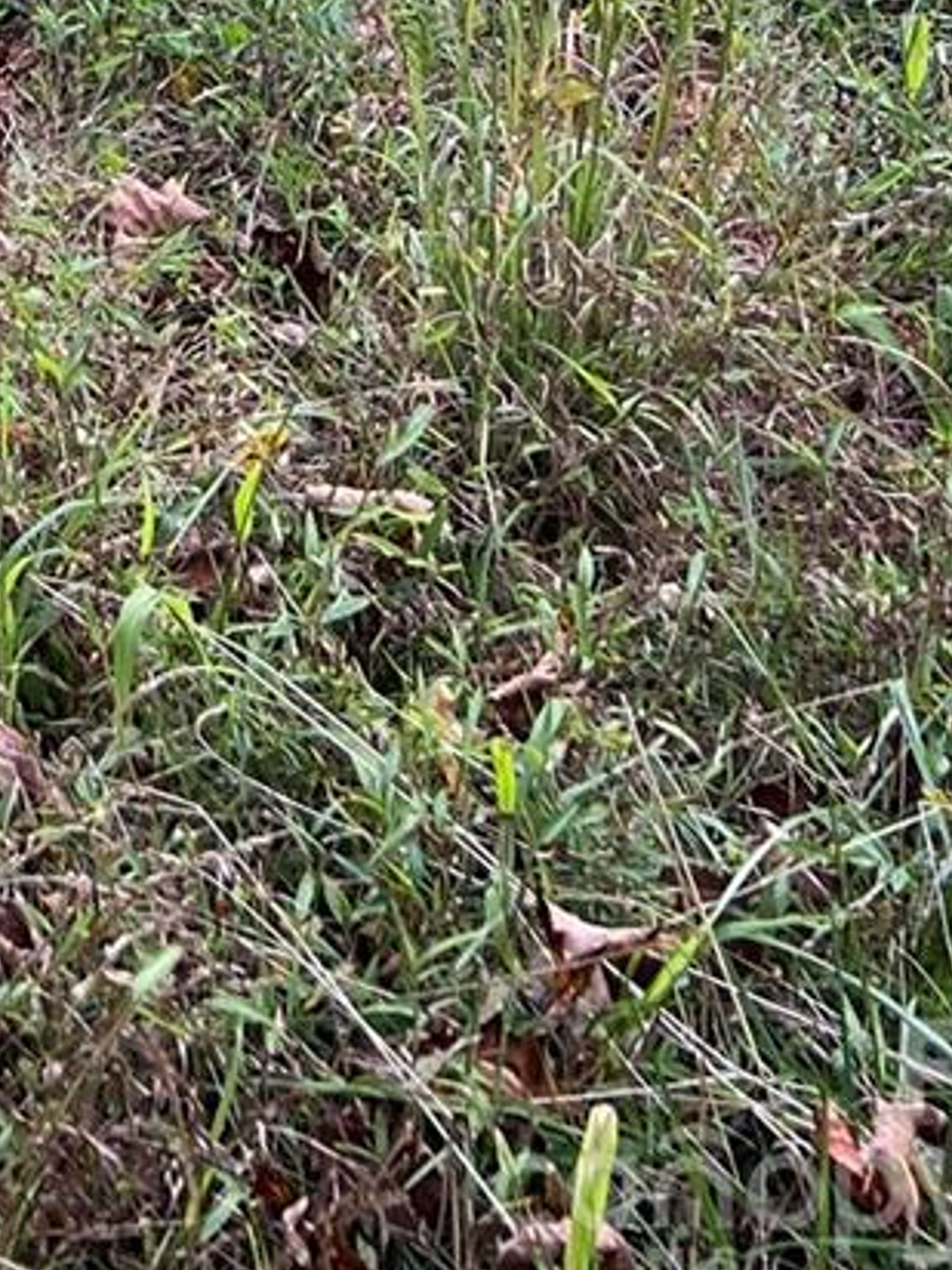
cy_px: -1023
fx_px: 3557
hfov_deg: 14.6
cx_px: -305
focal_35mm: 97
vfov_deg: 16.8
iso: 50
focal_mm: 5.7
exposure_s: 1/345
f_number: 1.5
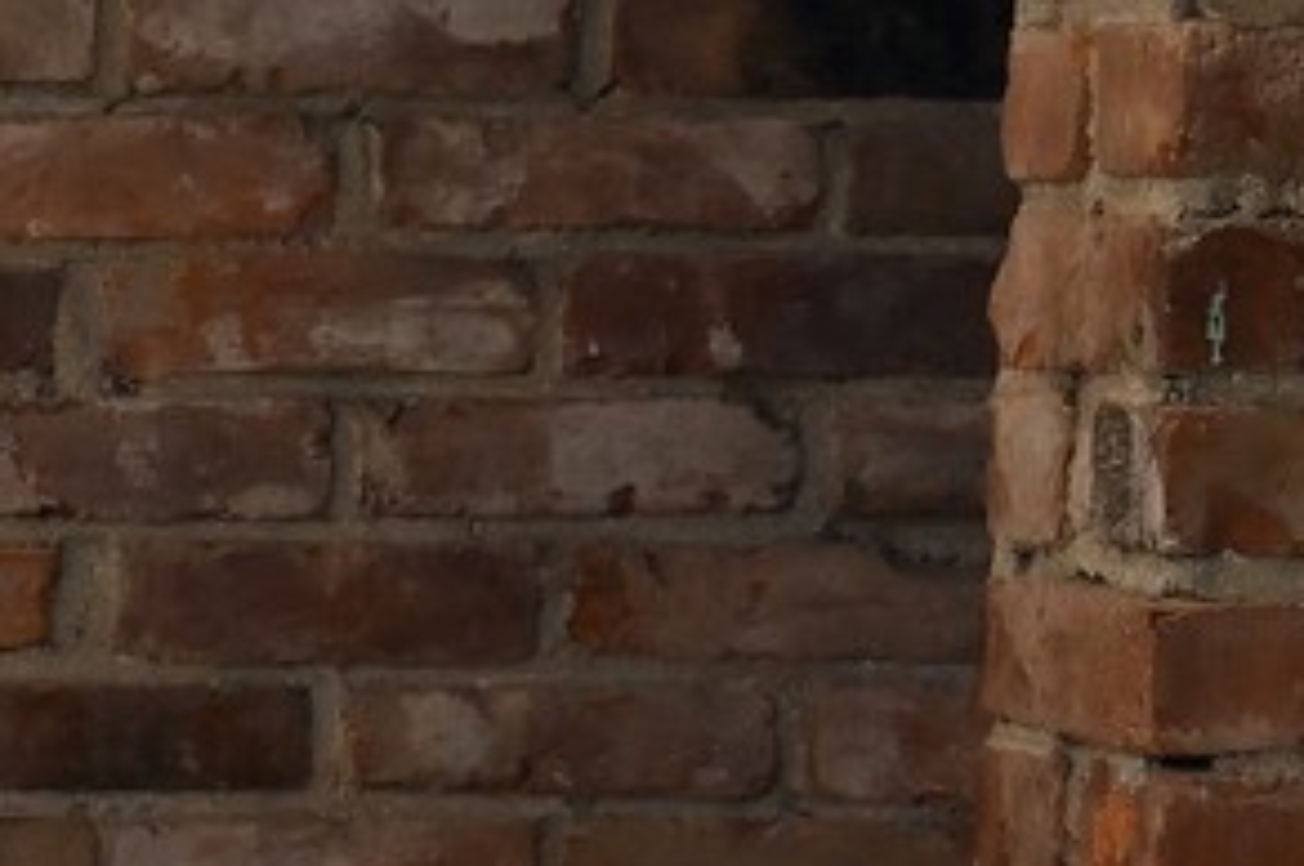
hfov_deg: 6.7
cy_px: 1257
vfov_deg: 4.6
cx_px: -1438
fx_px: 10717
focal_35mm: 296
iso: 560
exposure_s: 1/125
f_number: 6
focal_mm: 45
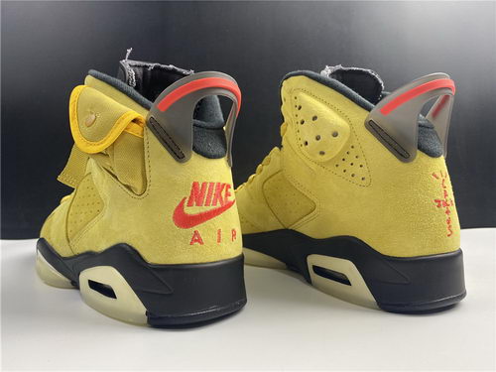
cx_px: 248
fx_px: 373
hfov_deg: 67.3
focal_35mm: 26
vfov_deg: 53.1
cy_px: 186
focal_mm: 4.25
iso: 100
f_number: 1.8
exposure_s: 1/100
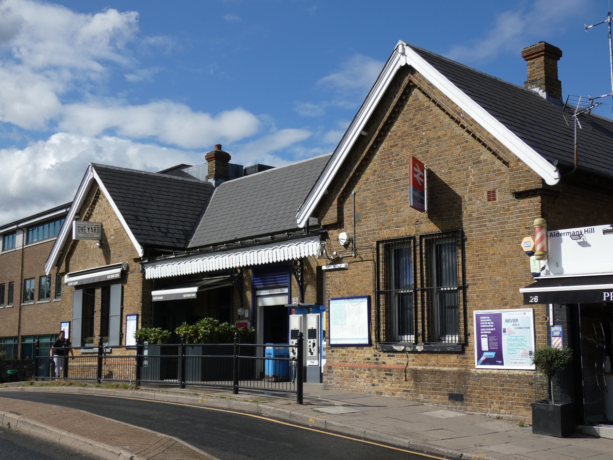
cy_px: 230
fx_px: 761
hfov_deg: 43.9
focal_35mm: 43
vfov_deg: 33.6
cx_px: 306
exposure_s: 1/1300
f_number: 3.7
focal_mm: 7.8
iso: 80
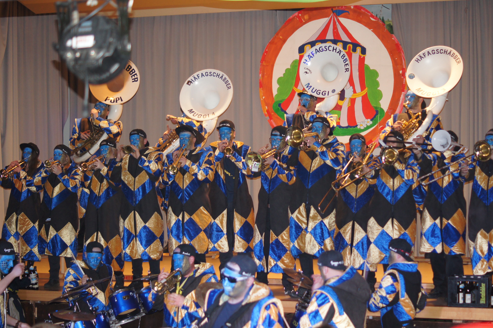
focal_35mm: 85
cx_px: 263
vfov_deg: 16.1
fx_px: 1163
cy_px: 168
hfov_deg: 23.9
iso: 400
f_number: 2
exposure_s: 1/80
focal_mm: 50
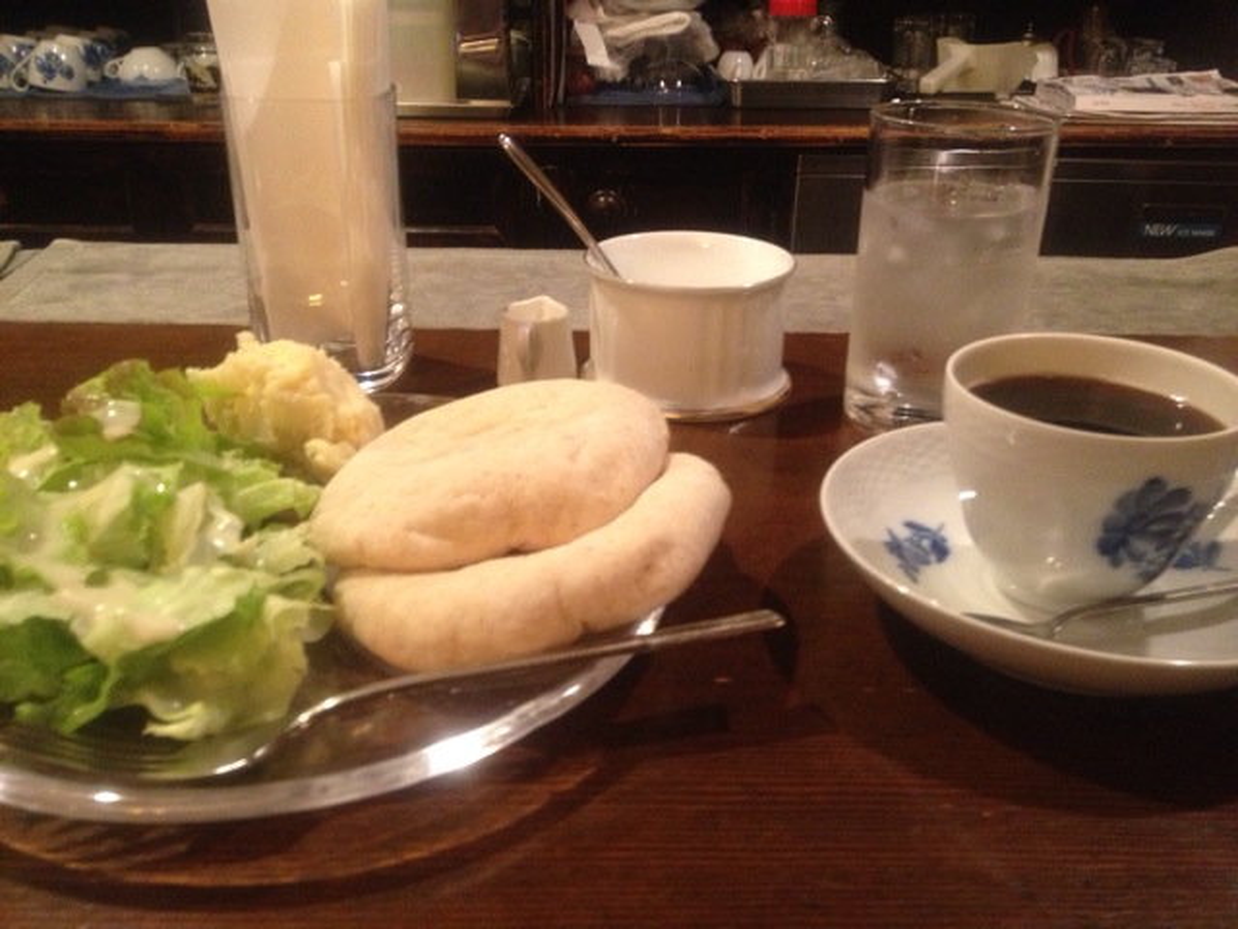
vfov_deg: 40.7
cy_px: 464
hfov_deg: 52.6
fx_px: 1252
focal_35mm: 35
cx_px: 619
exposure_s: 1/15
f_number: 2.4
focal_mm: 4.28
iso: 400
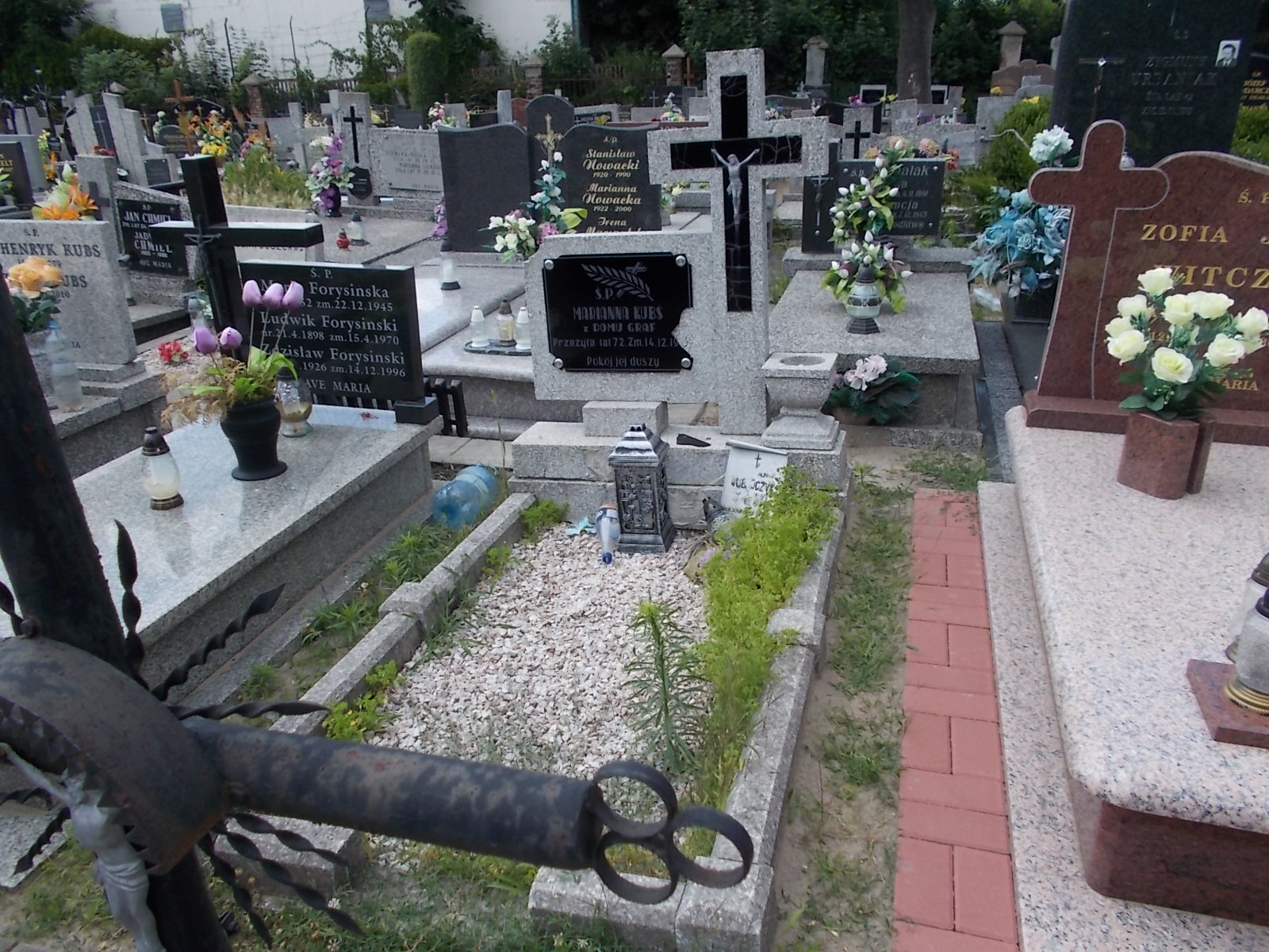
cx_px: 634
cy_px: 476
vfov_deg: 53.1
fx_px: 953
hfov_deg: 67.3
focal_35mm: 26
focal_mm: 4.6
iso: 80
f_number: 8
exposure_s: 1/100
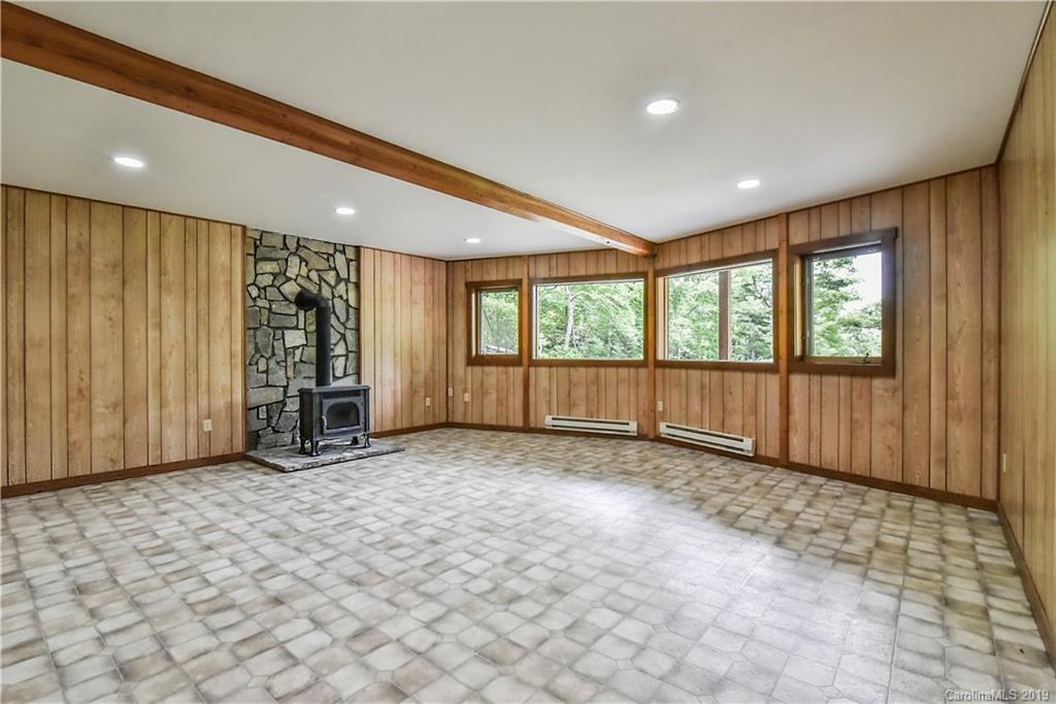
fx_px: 469
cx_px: 528
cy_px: 352
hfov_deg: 96.7
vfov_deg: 73.8
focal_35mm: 16
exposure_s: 1/125
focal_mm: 16
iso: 4000
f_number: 11
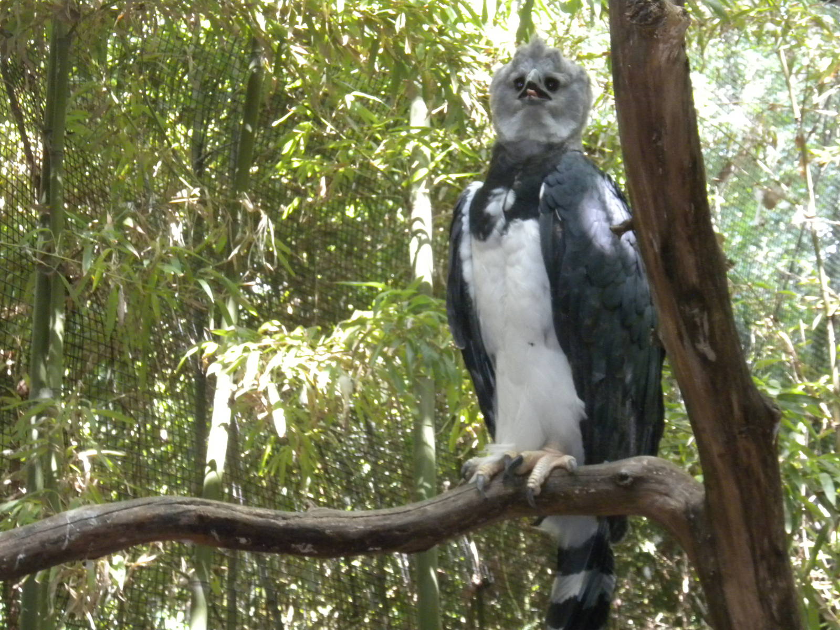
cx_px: 420
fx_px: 2427
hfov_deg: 19.6
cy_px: 315
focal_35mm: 100
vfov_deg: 14.8
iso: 400
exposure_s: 1/31
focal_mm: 17.7
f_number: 5.1
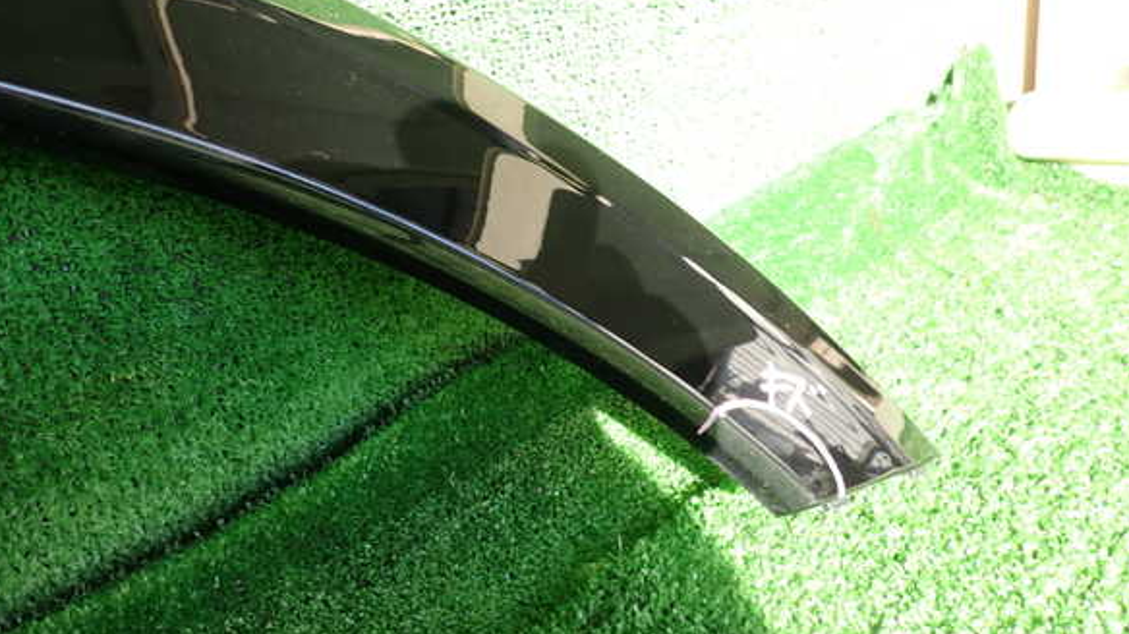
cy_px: 303
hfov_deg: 67.9
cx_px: 557
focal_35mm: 28
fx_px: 838
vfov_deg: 41.4
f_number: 2.8
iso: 100
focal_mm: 4.5
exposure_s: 1/125
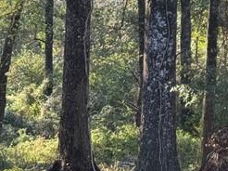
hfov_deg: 9.5
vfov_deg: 7.4
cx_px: 377
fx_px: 1316
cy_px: 10
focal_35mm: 200
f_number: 1.78
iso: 64
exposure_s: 1/274
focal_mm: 6.76
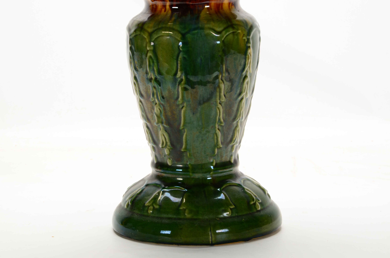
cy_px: 129
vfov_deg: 10.7
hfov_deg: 16.1
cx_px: 195
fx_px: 1378
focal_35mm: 128
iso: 200
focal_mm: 85
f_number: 14
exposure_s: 1/160
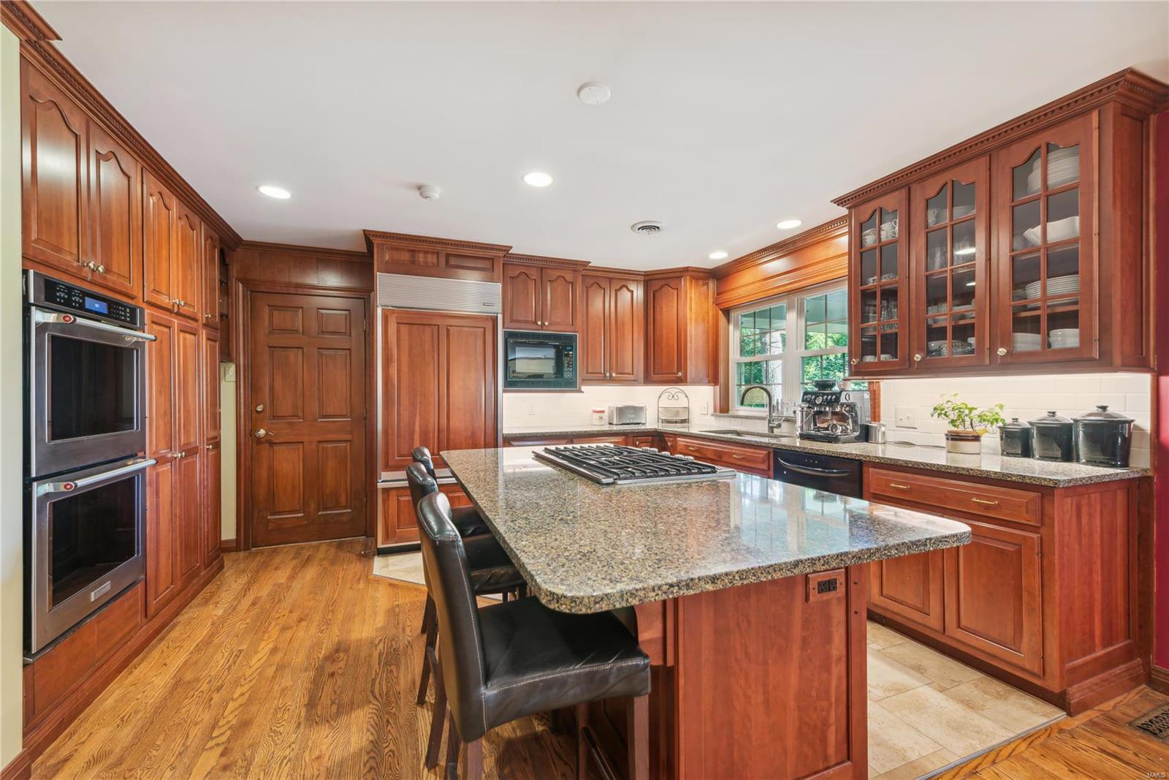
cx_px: 584
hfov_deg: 104.2
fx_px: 455
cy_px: 390
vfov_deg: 81.2
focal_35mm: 14
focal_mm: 14
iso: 100
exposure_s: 1/4
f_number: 8
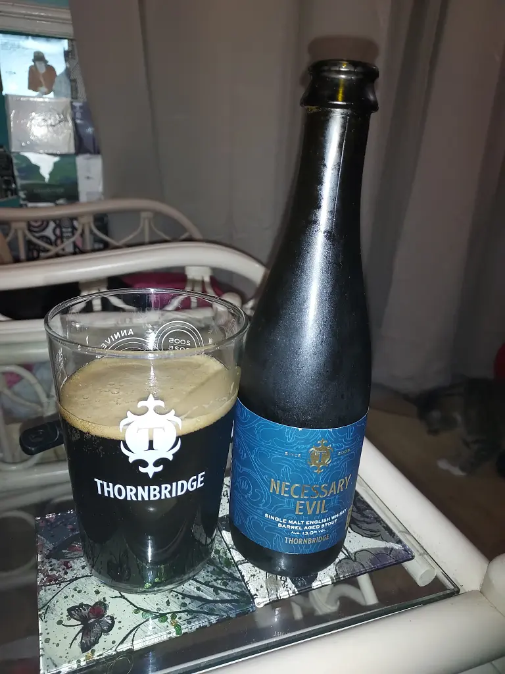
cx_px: 252
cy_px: 337
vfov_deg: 71.6
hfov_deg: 56.8
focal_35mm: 24
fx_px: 467
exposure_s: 1/50
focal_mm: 4.6
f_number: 1.8
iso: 200
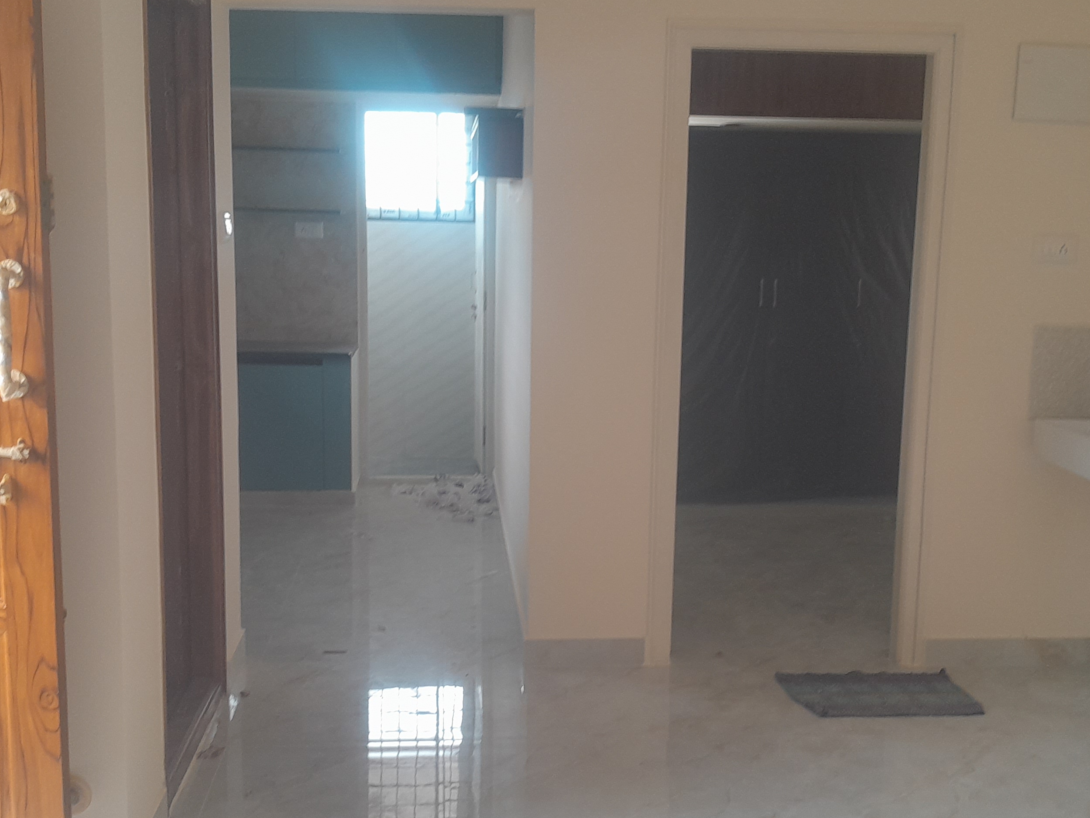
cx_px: 561
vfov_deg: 32.8
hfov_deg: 42.9
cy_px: 458
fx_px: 1385
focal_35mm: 44
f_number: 1.8
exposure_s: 1/50
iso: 64
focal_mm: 4
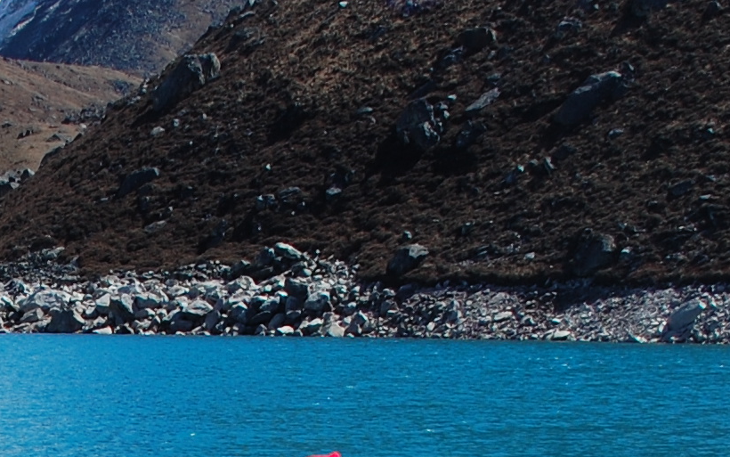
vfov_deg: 11.1
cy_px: 763
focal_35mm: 112
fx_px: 2229
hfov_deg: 17.6
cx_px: -173
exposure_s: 1/250
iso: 200
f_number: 8
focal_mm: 20
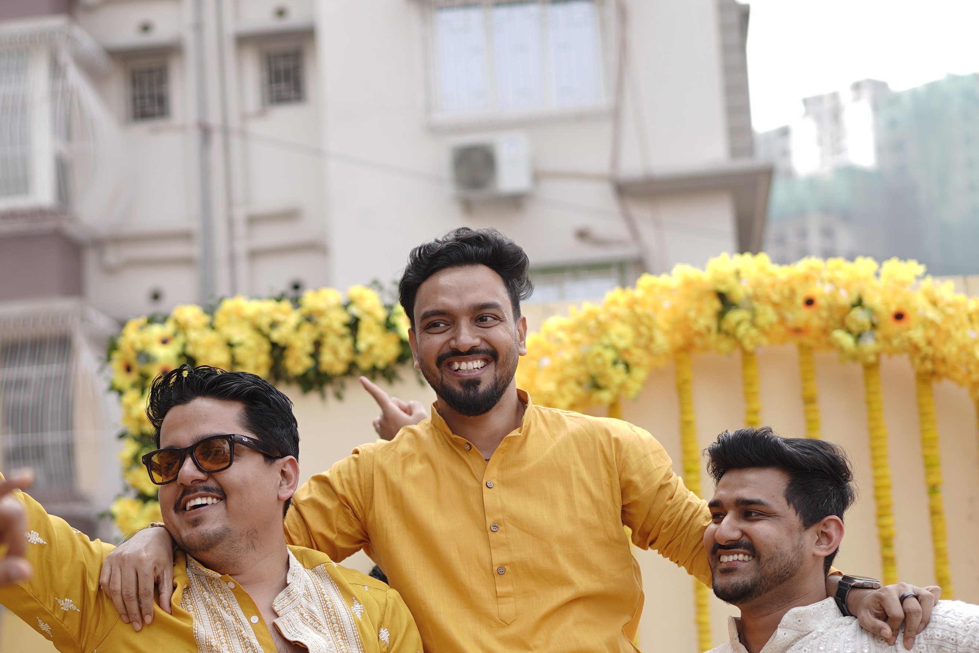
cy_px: 488
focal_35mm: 79
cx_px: 347
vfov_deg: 17.2
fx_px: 2148
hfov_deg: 25.6
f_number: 1.4
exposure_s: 1/1250
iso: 80
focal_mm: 35
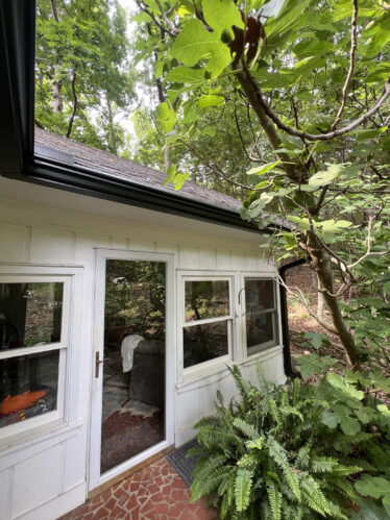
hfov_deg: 89.9
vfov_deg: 106.2
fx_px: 195
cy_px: 260
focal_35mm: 13
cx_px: 195
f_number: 1.8
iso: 100
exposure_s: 1/99
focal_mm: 1.57
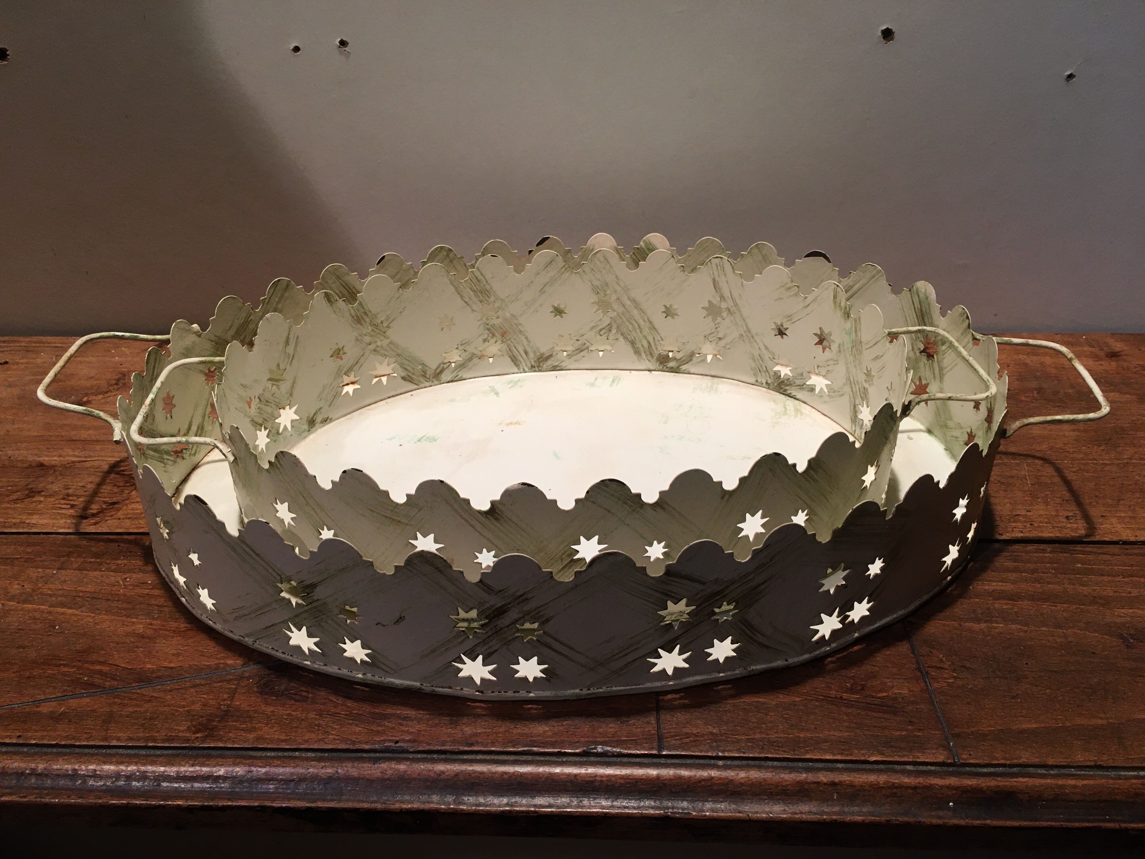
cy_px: 430
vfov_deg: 48.2
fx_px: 959
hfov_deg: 61.7
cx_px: 572
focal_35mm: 29
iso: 50
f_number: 2.2
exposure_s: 1/33
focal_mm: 4.15
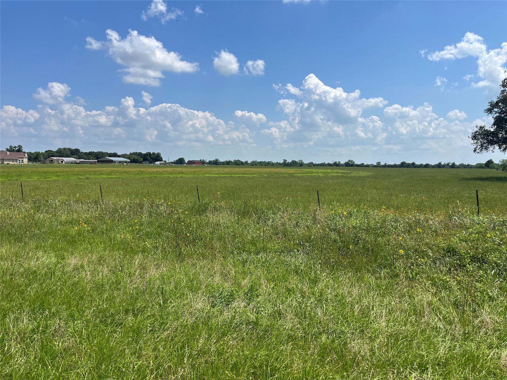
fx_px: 381
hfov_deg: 67.3
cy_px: 190
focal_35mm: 26
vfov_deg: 53.1
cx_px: 254
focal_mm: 5.1
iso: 50
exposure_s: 1/5319
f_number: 1.6
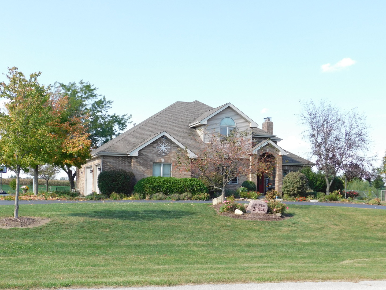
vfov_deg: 32.2
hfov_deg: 42.1
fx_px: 502
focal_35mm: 45
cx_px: 193
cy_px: 145
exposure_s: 1/400
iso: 125
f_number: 3.7
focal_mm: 8
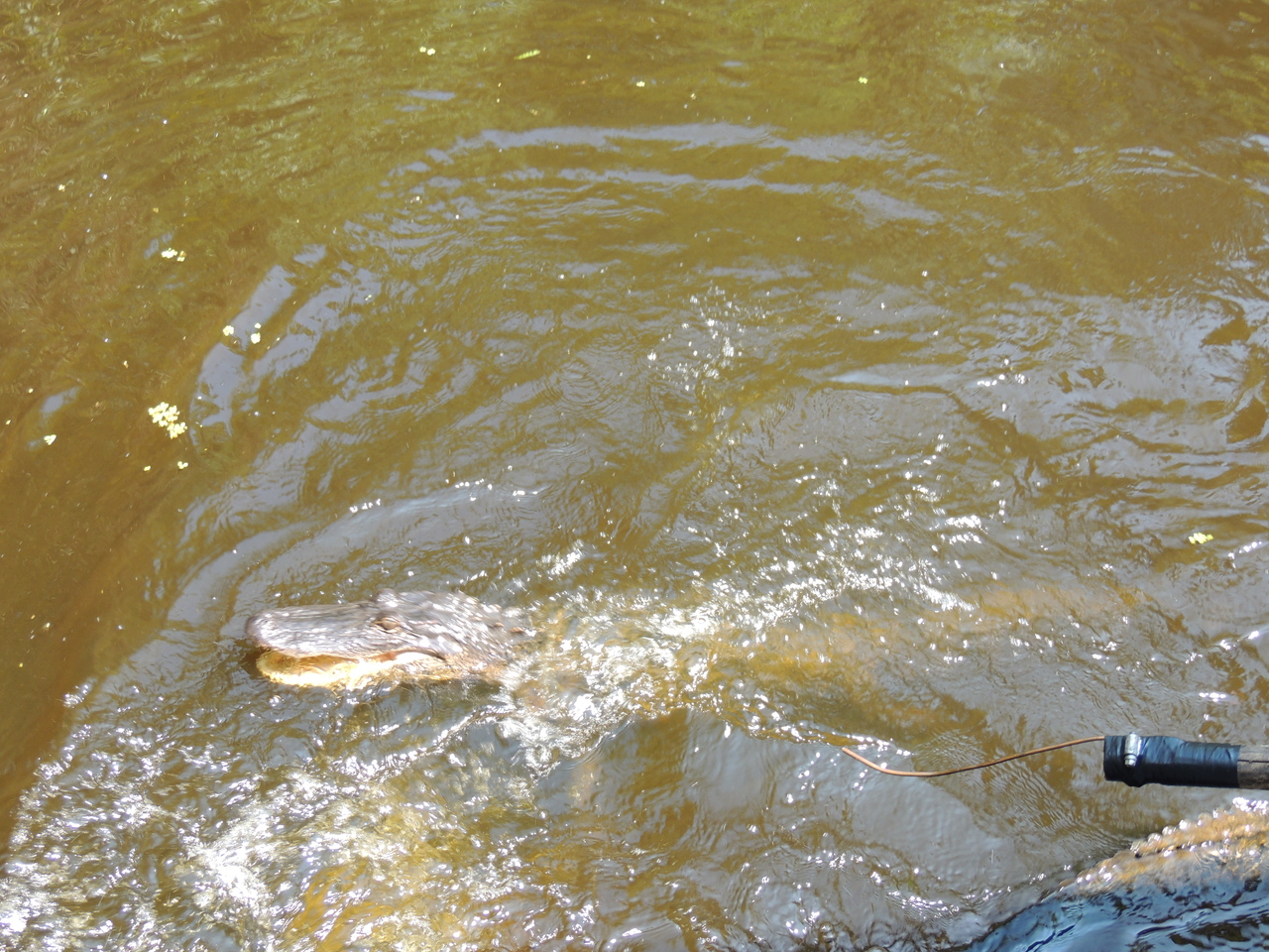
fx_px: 1833
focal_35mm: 50
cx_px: 634
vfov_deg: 29.1
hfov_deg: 38.2
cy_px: 476
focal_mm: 8.9
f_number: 3.6
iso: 100
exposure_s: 1/80
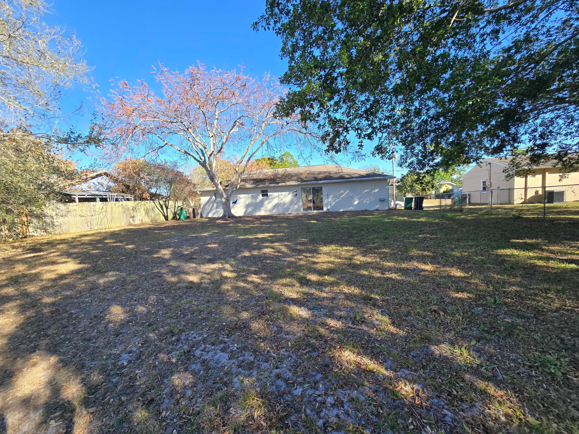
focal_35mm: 13
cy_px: 217
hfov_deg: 106.2
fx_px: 217
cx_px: 290
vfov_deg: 89.9
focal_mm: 2.2
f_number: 2.2
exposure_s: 1/682
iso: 50
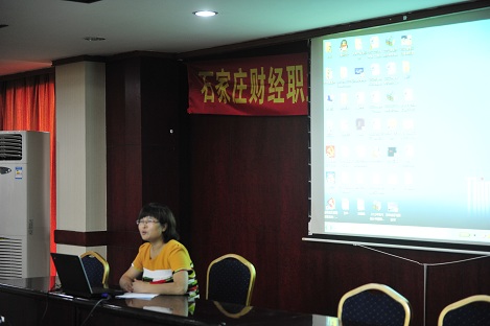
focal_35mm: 70
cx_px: 245
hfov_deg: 28.9
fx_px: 952
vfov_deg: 19.4
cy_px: 163
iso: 1600
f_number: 2.8
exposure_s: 1/40
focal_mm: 70
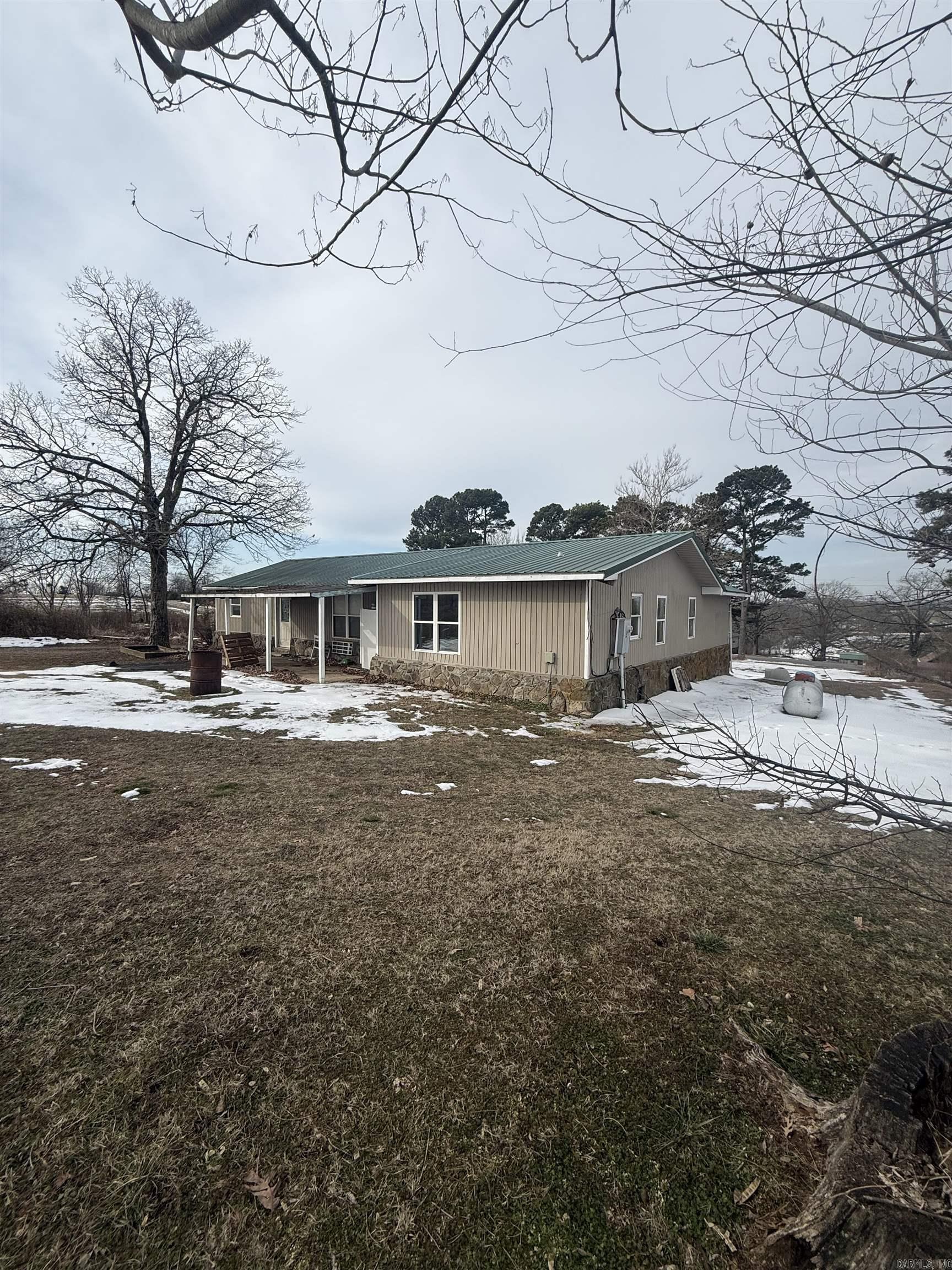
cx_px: 476
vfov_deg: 102.1
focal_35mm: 14
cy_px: 635
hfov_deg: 85.7
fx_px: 513
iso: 50
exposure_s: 1/2165
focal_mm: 2.22
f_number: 2.2
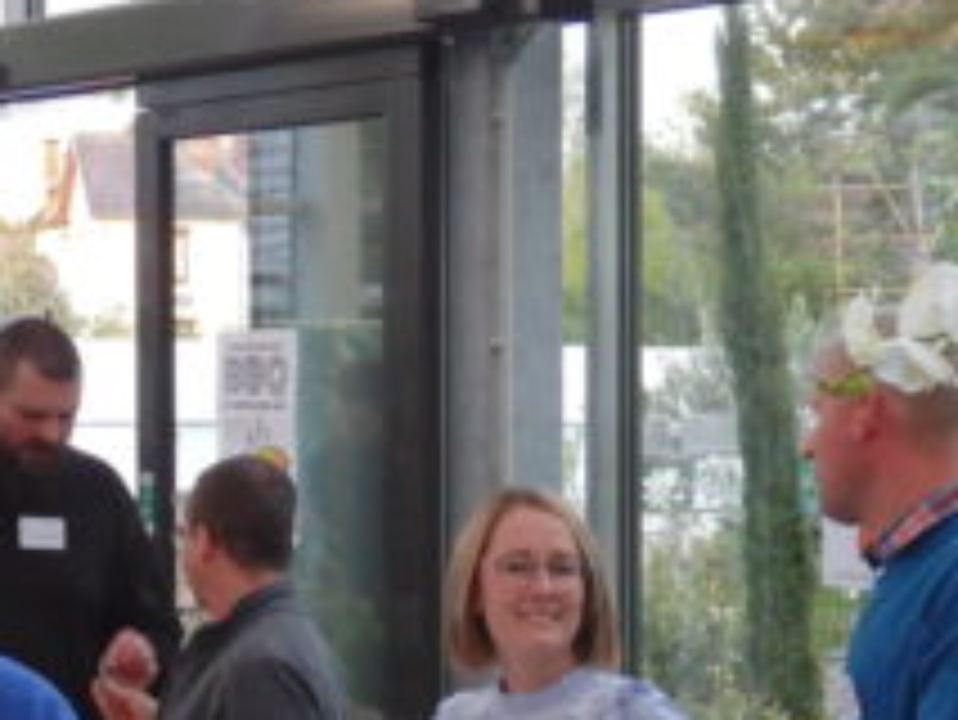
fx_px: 3074
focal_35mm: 111
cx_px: 434
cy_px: 506
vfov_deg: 13.3
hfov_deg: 17.7
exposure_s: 1/60
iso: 1600
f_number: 4.4
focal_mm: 11.9
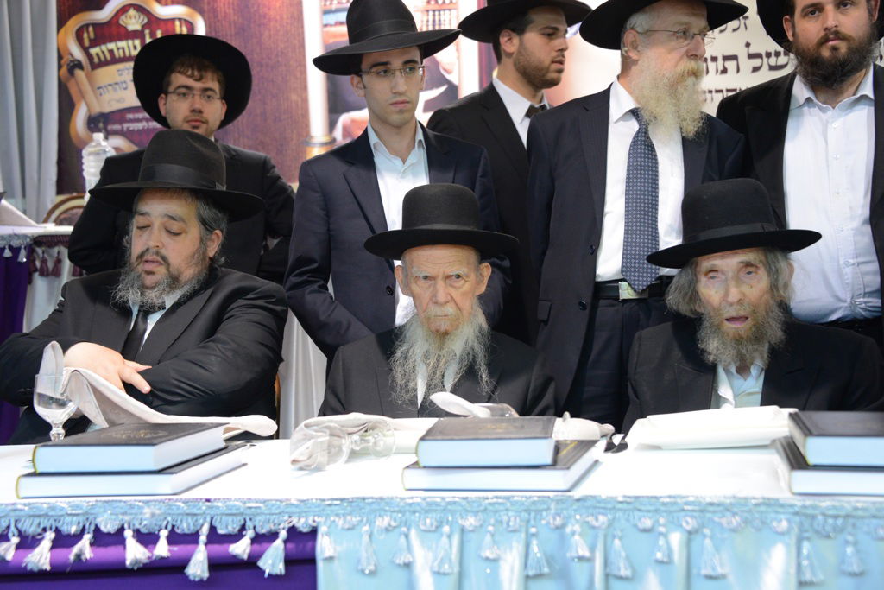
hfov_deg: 36.2
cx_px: 442
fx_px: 1351
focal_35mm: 55
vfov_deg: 24.6
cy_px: 295
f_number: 5.6
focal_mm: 55
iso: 2500
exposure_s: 1/80
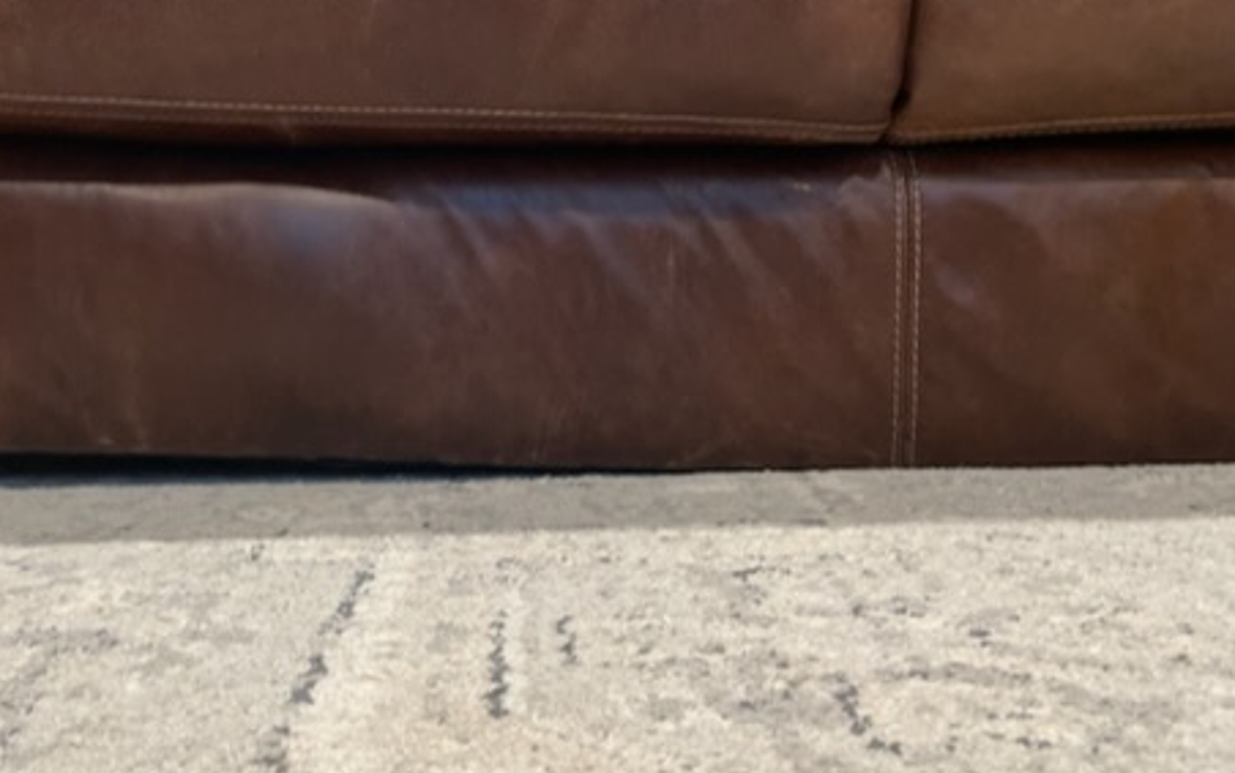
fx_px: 1313
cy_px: 483
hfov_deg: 49.4
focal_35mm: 39
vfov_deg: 32.7
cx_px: 404
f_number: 1.6
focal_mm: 4.2
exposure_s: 1/60
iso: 320
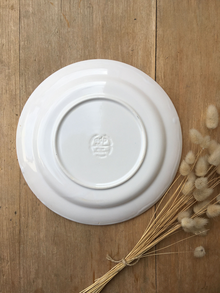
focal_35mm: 29
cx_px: 110
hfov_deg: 48.2
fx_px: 246
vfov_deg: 61.7
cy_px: 146
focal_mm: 4.15
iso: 25
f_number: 2.2
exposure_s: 1/545
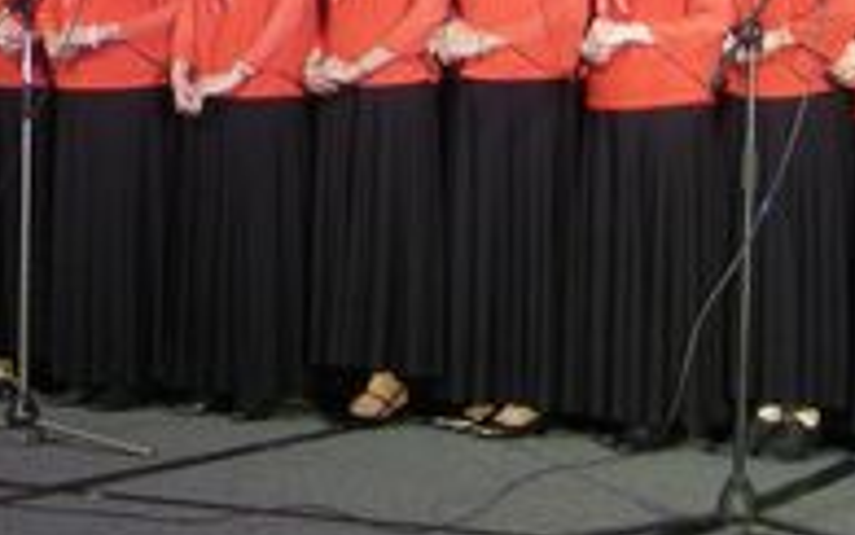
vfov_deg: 10.5
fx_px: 2844
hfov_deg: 16.2
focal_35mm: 122
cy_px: -127
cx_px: -259
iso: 135
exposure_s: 1/59.3
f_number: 2.8
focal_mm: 5.7
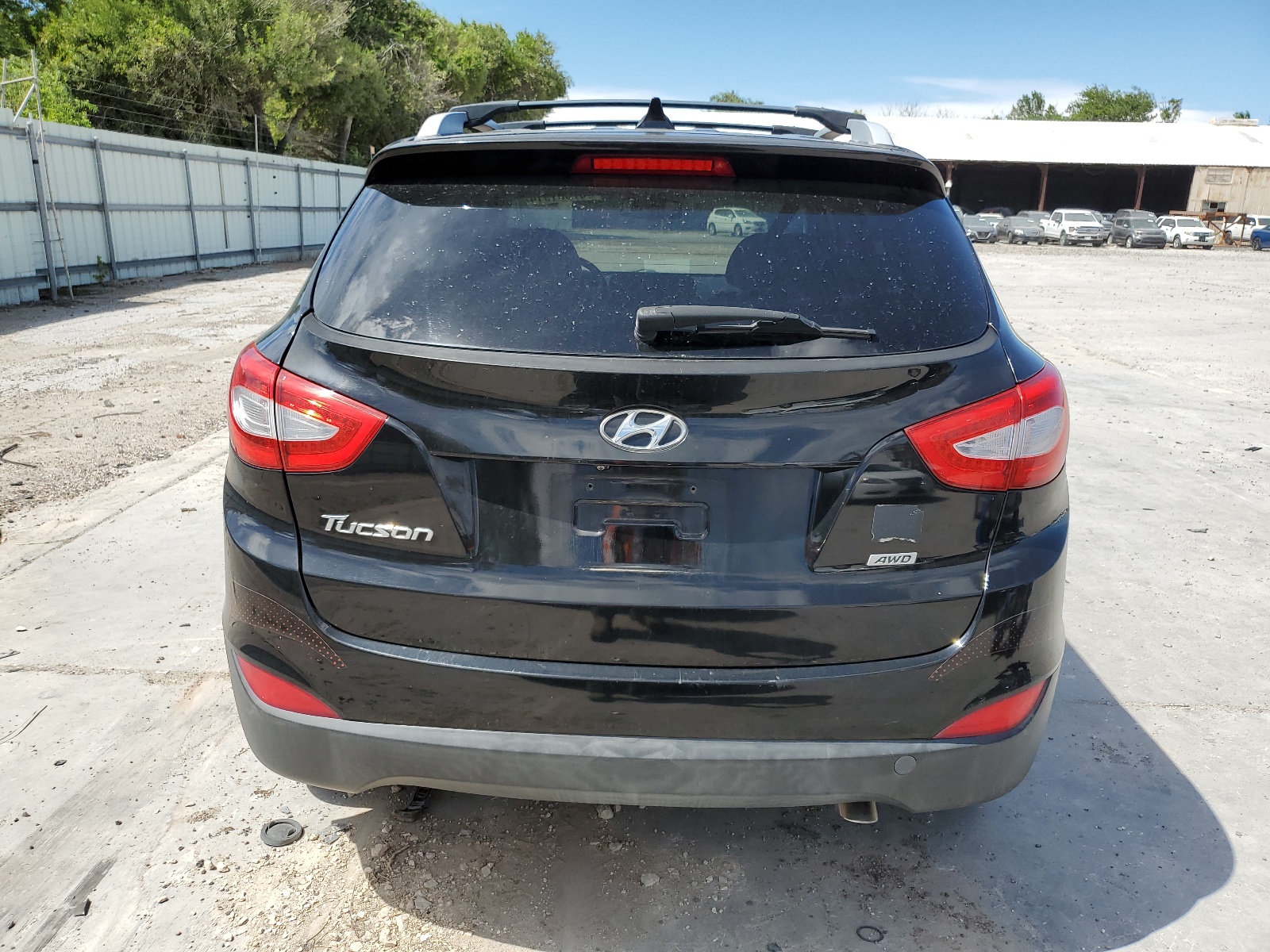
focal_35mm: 26
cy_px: 476
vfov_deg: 53.1
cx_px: 635
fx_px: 954
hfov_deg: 67.3
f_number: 1.5
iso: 50
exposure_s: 1/2500
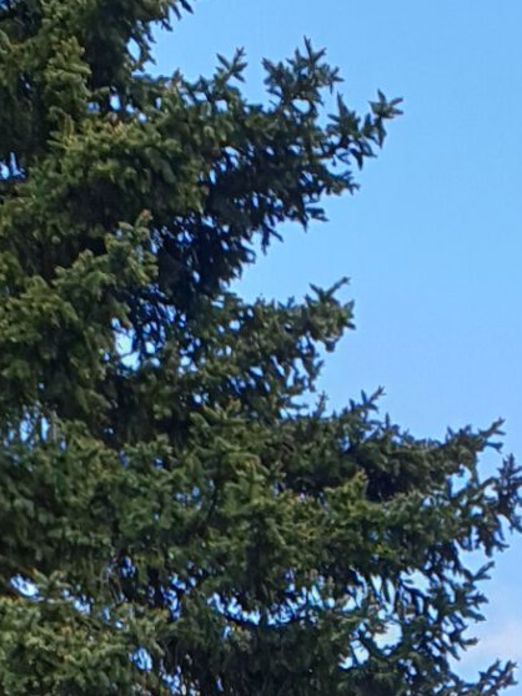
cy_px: 1670
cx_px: 808
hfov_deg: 8.1
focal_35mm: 179
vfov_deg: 9.8
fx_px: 3602
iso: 50
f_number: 2.4
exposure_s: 1/606
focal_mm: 4.3
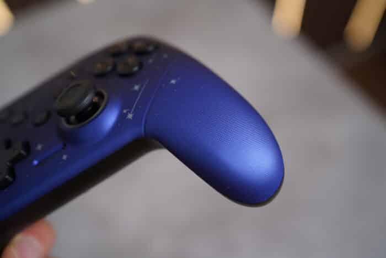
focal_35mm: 35
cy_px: 129
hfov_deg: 54.4
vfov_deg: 37.9
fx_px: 375
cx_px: 193
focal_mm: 35
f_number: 2.8
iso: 100
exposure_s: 1/80
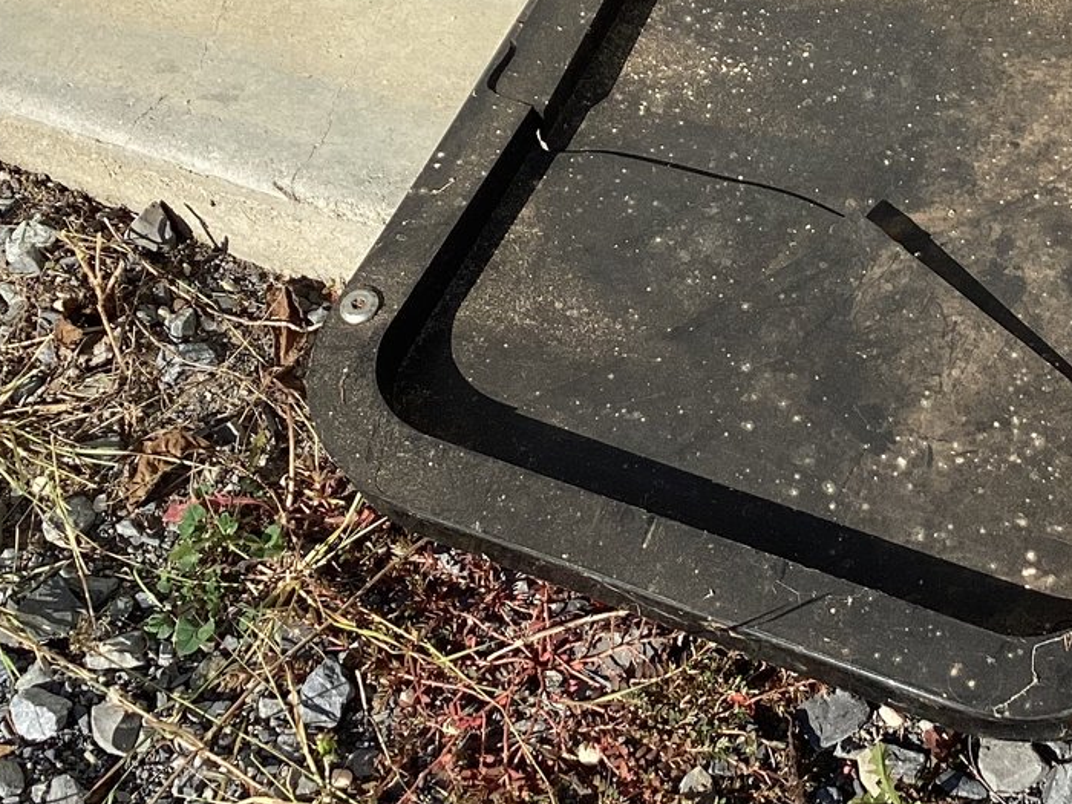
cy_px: 172
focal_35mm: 67
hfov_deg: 28.5
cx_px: 817
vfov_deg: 21.7
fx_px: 2075
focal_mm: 3.3
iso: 25
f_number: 2.4
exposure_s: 1/1217
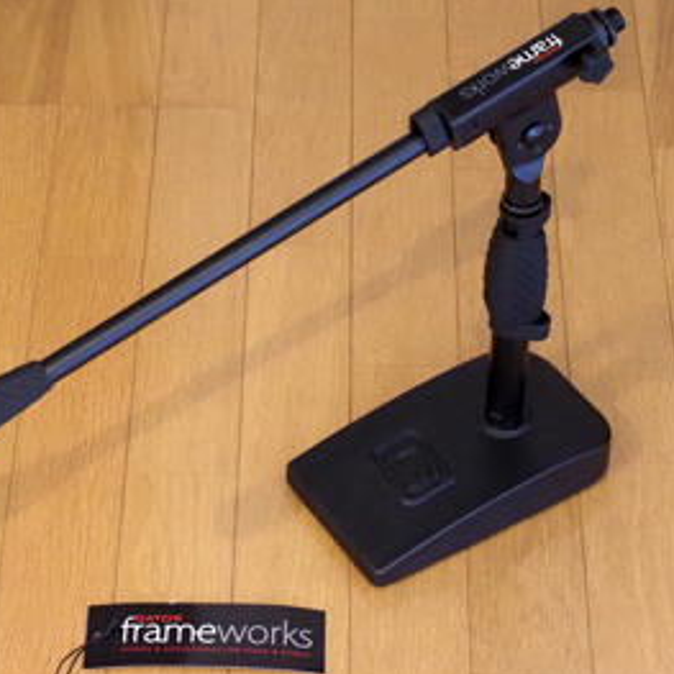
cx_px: 256
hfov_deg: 15.4
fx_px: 2489
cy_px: 334
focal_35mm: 113
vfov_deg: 15.4
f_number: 5.6
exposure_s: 1/50
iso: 6400
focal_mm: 40
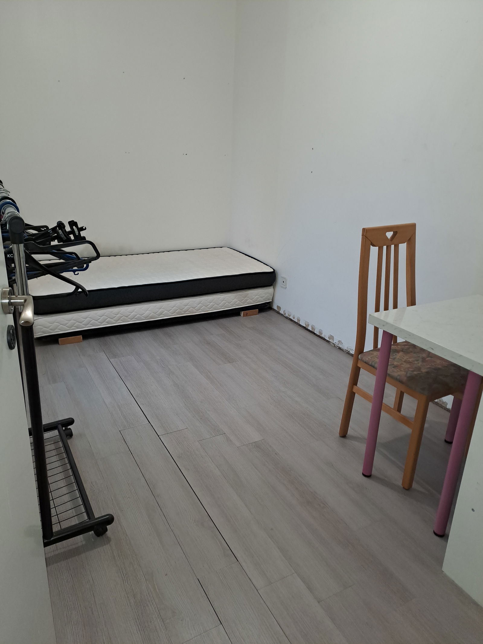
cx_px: 242
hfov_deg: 54.9
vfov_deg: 69.4
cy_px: 322
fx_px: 465
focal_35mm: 25
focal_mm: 4.65
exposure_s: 1/50
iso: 200
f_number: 1.8
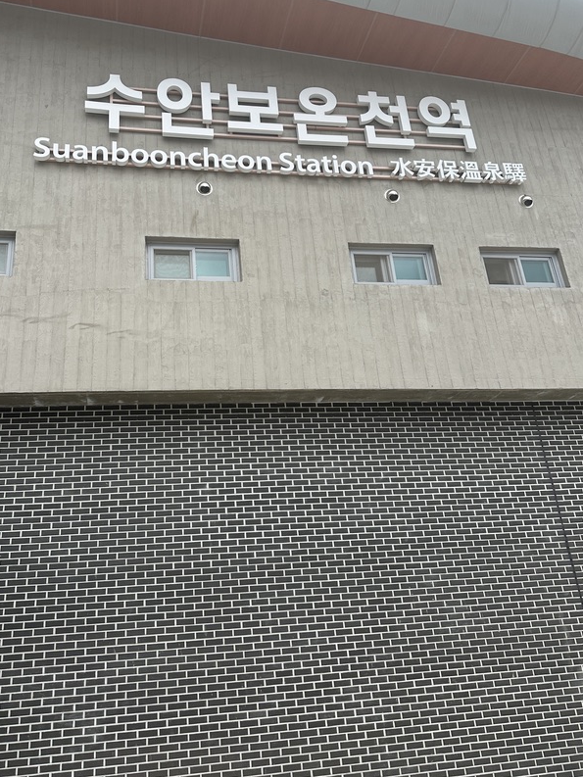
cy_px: 311
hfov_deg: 45.4
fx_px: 696
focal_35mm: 31
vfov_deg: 57.9
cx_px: 255
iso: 80
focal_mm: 6.86
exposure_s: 1/1721
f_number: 1.78
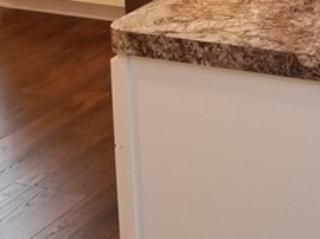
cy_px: -192
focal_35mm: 116
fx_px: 1071
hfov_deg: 16.3
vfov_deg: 11.8
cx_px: 392
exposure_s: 1/30
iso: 160
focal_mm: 4.25
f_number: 1.7
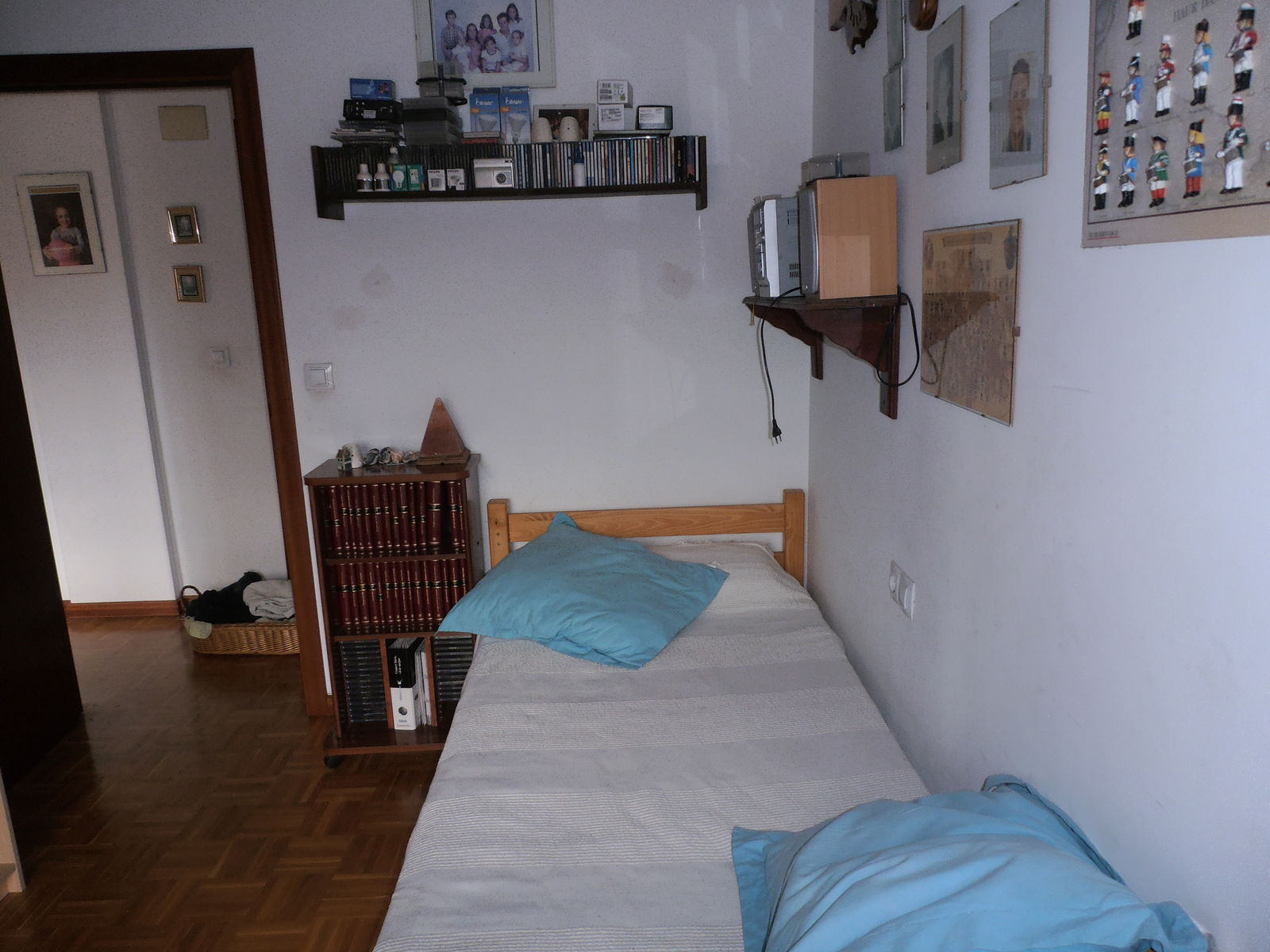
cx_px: 635
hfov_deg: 71.6
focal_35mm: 24
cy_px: 476
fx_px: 881
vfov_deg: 56.8
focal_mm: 4.2
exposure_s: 1/30
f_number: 3
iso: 125
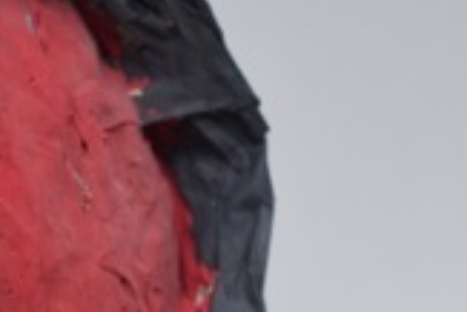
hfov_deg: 6.3
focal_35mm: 323
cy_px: 428
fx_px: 4193
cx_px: -180
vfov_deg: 4.2
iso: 800
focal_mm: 55
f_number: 5.6
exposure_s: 1/125
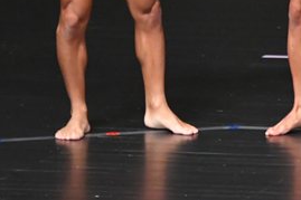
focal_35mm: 993
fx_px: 8297
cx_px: 218
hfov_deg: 2.1
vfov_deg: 1.4
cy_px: -85
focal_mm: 230
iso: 5000
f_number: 5.6
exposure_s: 1/400
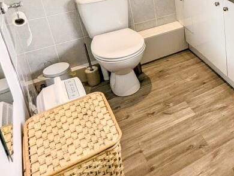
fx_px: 284
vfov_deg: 31.7
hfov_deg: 35.5
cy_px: -3
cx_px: 278
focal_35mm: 42
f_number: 2.2
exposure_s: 1/100
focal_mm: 2.35
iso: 51
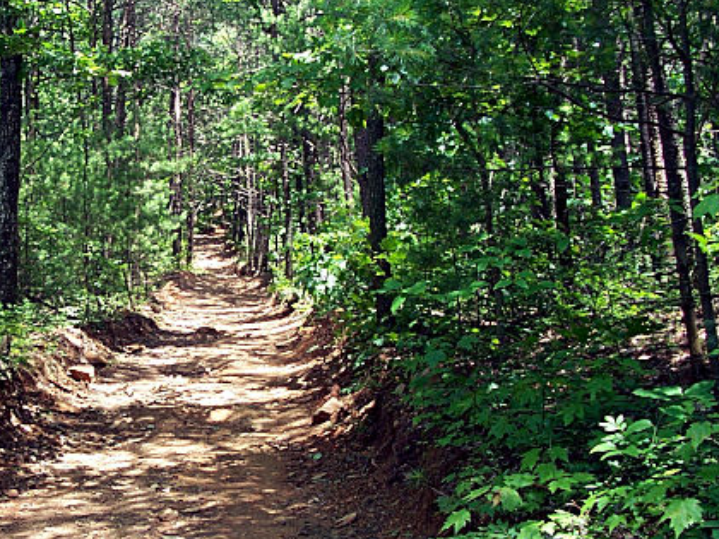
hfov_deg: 31.4
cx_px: 149
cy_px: 322
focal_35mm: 60
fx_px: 1246
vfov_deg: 24.4
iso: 80
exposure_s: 1/60
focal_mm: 6
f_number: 2.8
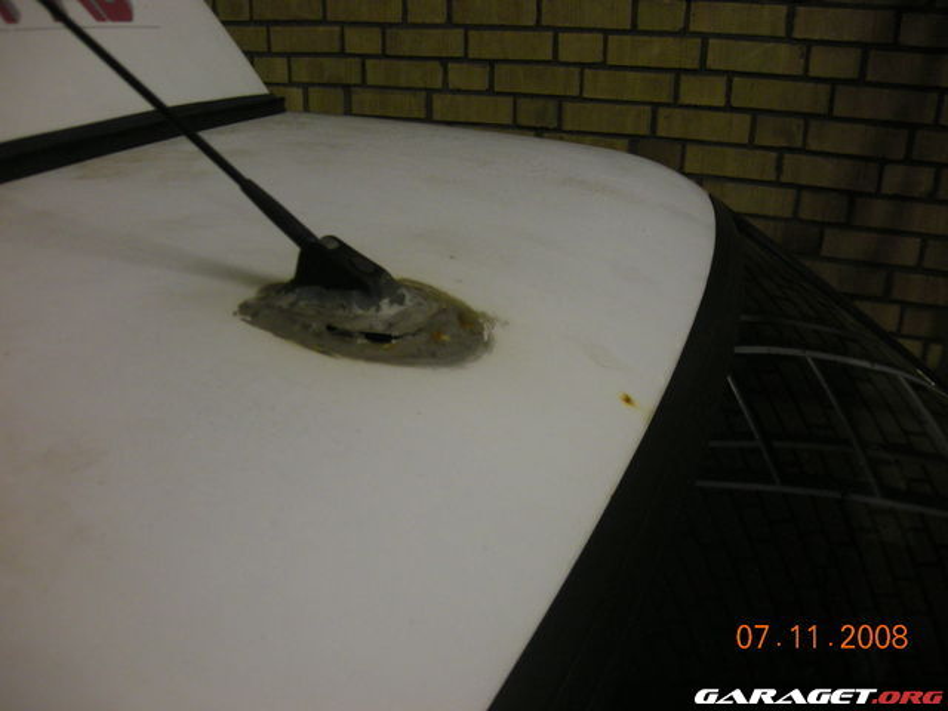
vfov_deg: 40.7
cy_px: 356
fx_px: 959
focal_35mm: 35
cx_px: 474
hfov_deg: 52.6
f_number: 2.8
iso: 166
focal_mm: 5.7
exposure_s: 1/62.7
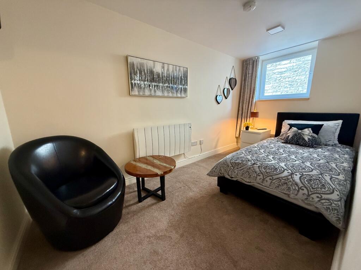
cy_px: 135
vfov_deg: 85.7
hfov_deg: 102.1
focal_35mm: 14
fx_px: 146
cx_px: 180
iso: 320
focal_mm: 2.22
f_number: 2.2
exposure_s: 1/100
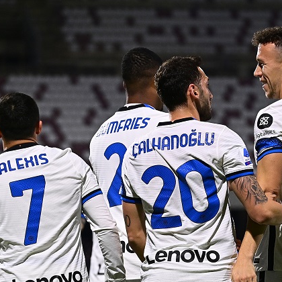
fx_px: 2986
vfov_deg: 5.4
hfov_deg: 5.4
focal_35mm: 324
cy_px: 274
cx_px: 178
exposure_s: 1/1600
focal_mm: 125
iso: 2500
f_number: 3.5
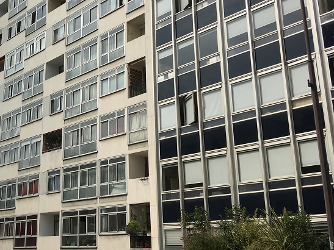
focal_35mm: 53
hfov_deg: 34.1
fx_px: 511
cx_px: 30
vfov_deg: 27.4
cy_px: 93
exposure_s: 1/2747
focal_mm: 4.15
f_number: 2.2
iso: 25
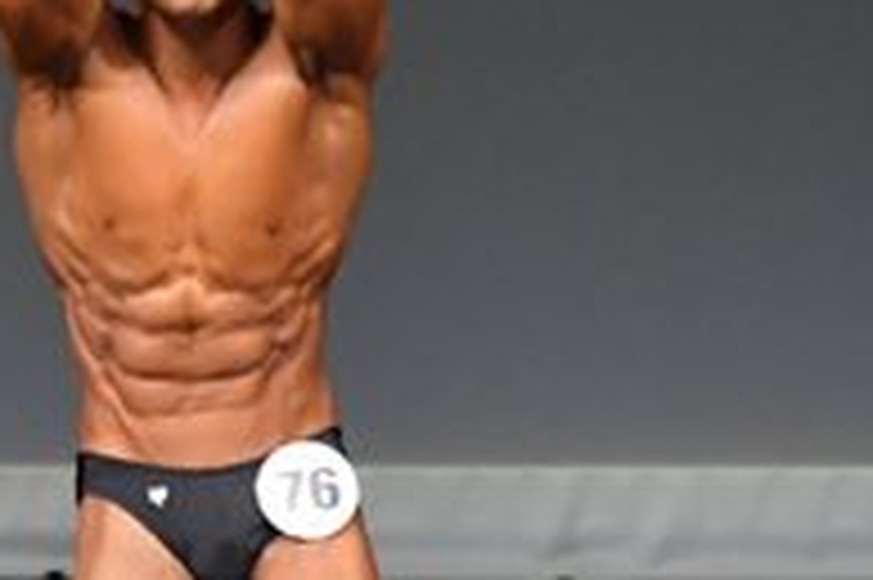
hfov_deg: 1.7
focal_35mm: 1201
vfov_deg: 1.1
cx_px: 106
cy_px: 400
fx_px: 29099
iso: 5000
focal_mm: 200
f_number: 5.6
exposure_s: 1/400
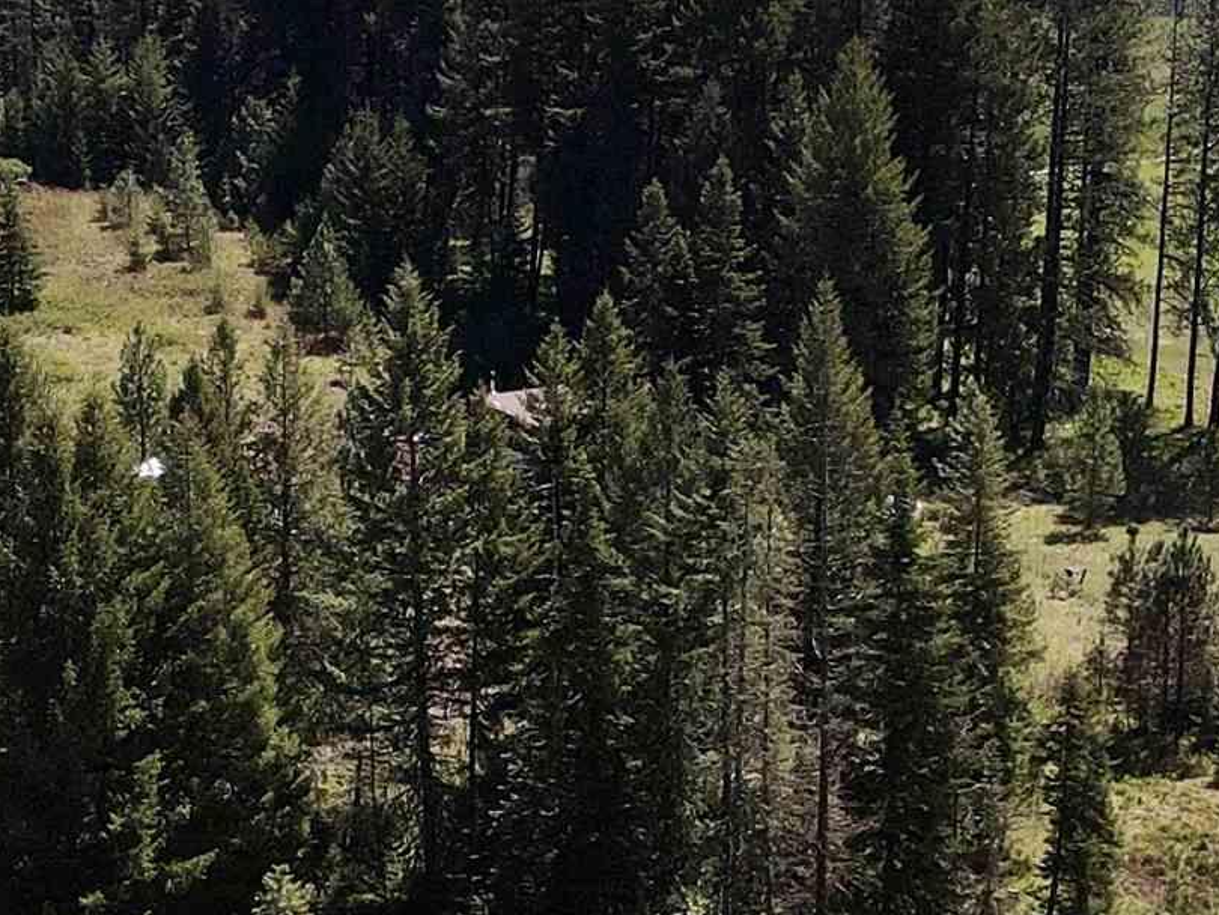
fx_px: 3206
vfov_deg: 16.0
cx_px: 635
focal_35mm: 91
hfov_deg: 21.5
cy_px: 855
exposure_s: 1/725
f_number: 2.8
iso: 100
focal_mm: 4.5
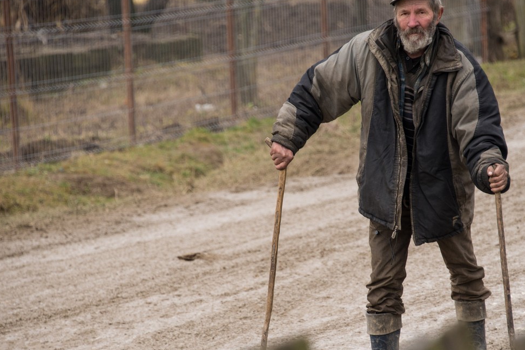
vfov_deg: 4.4
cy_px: 216
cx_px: 305
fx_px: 4523
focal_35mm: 310
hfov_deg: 6.6
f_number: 5.6
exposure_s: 1/500
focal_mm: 210
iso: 900
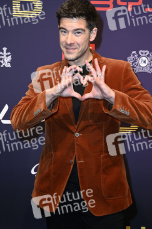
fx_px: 431
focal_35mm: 68
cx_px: 81
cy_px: 110
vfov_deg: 29.7
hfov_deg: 20.0
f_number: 6.3
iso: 500
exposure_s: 1/250
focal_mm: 62
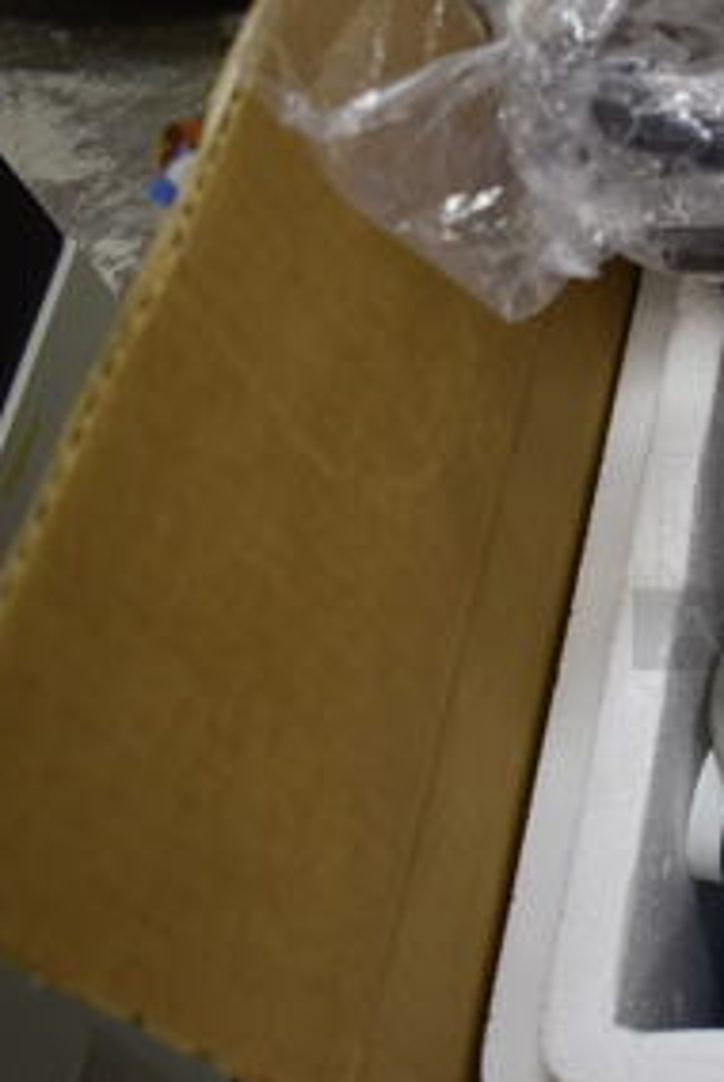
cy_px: 469
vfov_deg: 34.4
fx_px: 1745
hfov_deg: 20.4
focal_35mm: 58
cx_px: 1059
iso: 320
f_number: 3.5
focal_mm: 18
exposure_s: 1/30
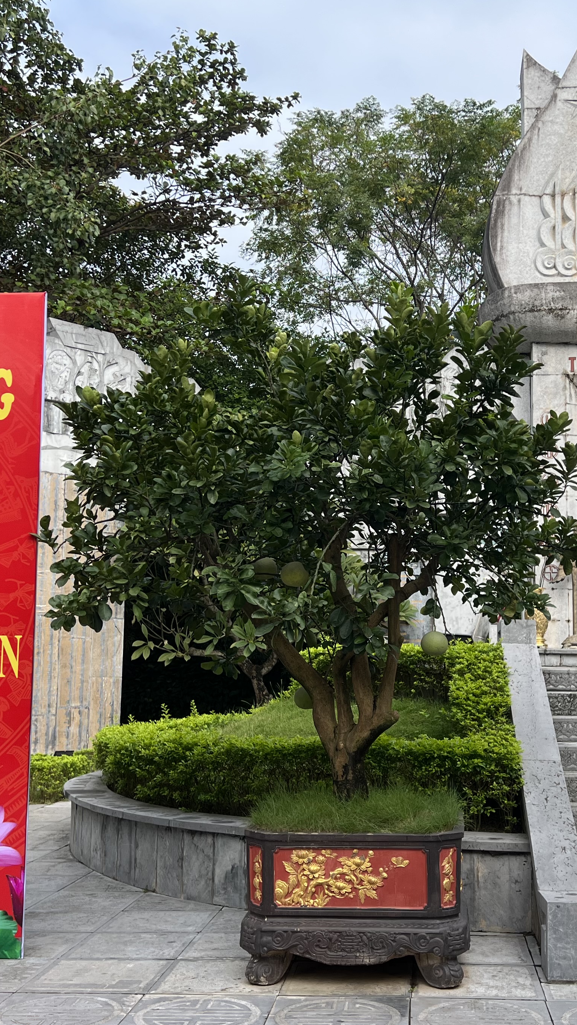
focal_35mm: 42
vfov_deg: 48.3
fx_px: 1142
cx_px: 377
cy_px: 535
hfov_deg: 28.2
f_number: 1.5
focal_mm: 5.7
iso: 50
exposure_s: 1/1159
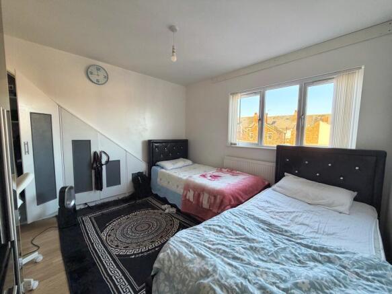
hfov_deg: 102.1
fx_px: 159
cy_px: 147
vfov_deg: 85.7
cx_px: 196
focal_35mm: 14
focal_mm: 2.22
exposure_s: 1/121
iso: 250
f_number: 2.2
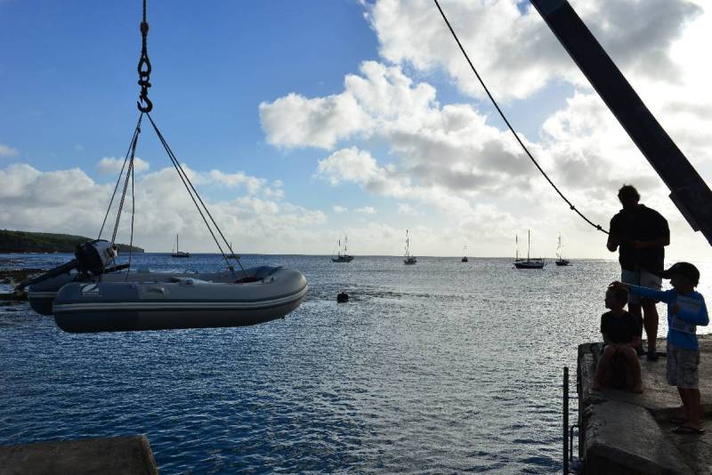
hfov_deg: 58.7
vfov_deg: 41.1
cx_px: 356
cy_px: 238
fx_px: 633
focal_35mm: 32
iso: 250
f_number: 13
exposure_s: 1/640
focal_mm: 32
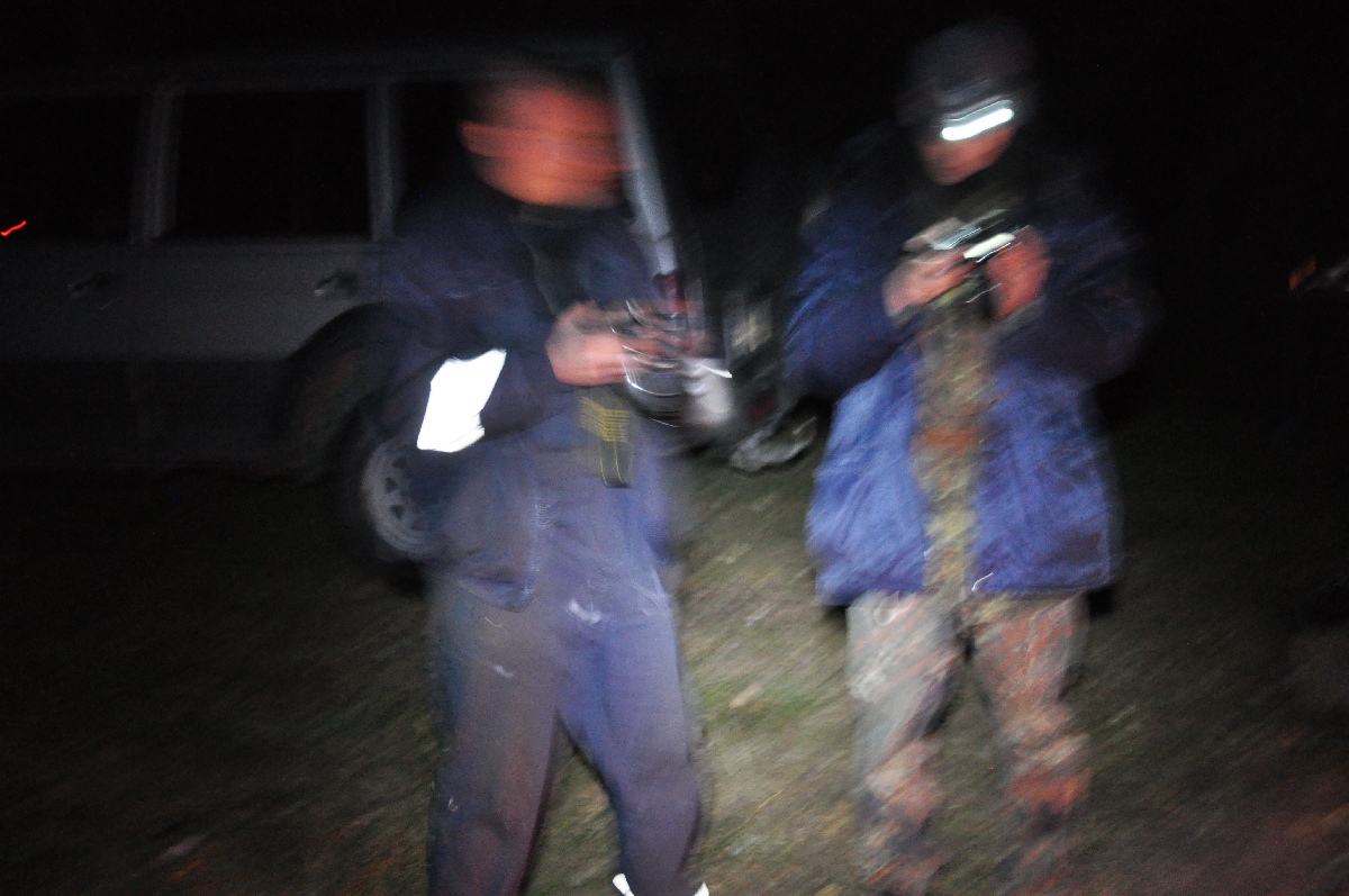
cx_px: 674
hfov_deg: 33.4
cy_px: 448
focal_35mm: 60
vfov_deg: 22.6
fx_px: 2246
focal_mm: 40
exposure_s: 1/2.5
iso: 2500
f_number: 4.5
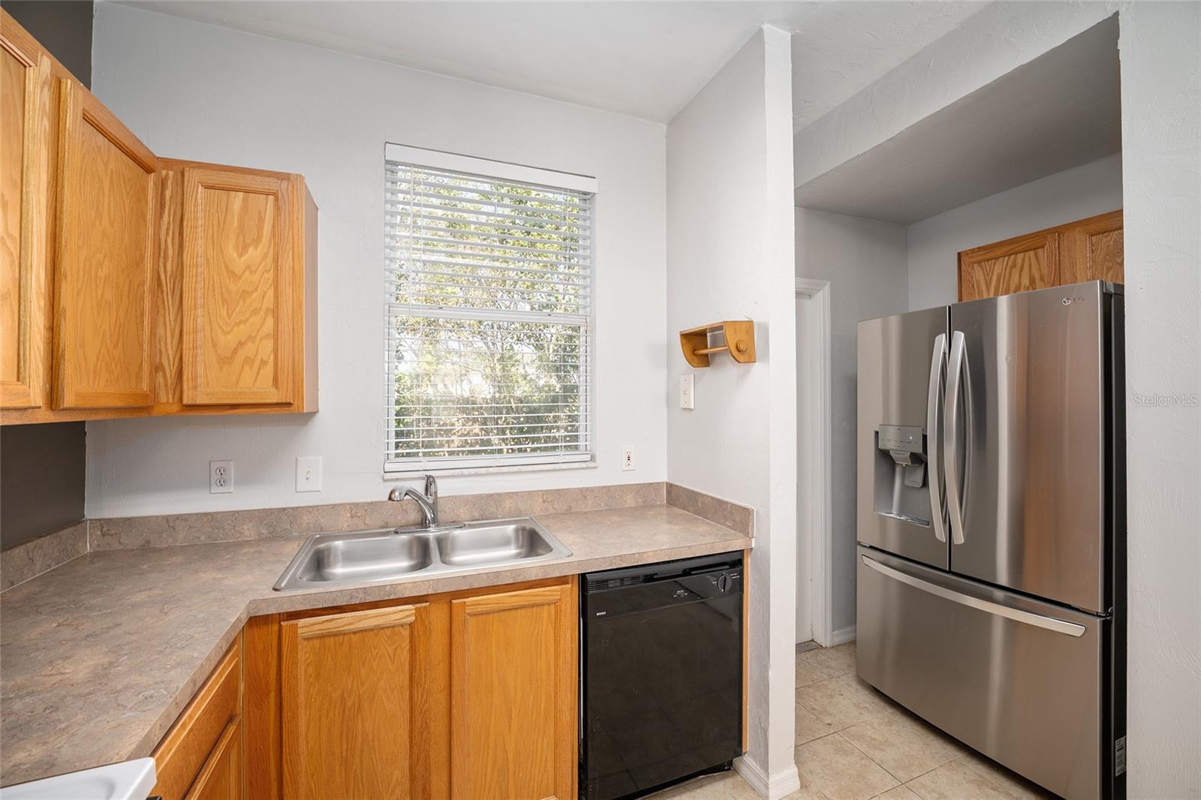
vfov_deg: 81.2
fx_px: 467
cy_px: 400
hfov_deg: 104.3
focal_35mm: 14
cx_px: 600
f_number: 7.1
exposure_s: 1/4
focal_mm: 14
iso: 250
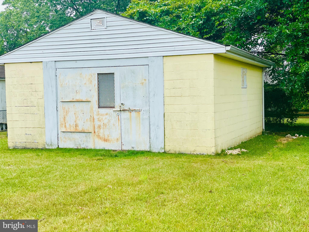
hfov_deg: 36.8
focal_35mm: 52
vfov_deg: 28.0
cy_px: 116
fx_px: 464
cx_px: 154
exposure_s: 1/1653
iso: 25
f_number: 2
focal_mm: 6
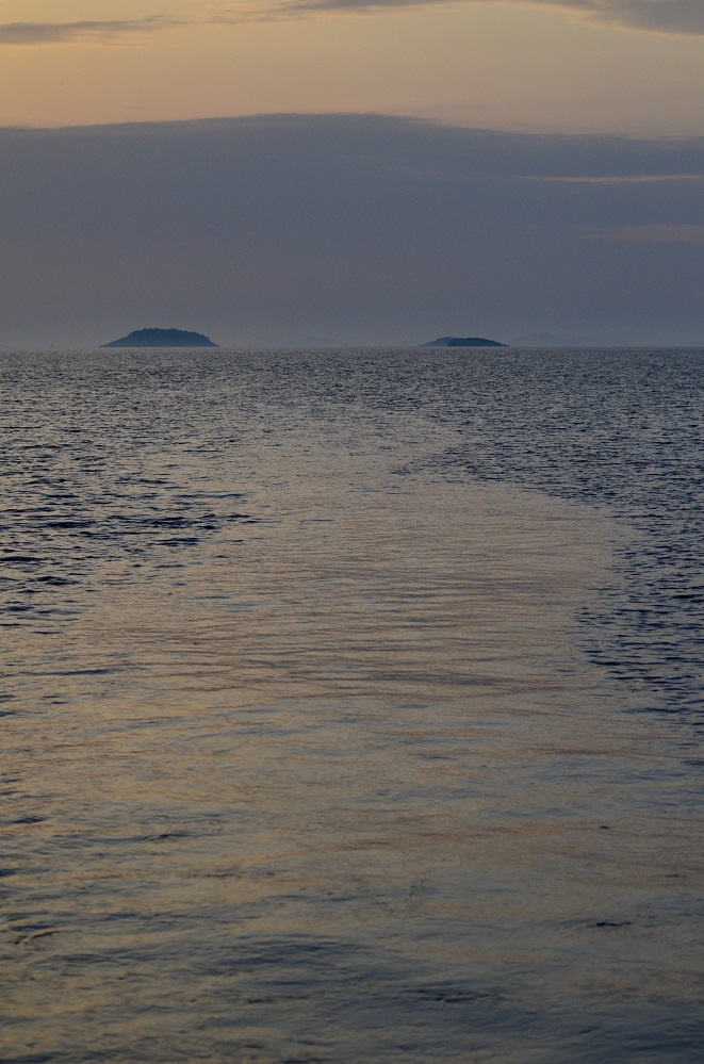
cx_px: 352
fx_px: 3096
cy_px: 532
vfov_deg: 19.5
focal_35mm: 105
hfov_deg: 13.0
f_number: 4.5
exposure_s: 1/3200
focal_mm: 70
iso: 800
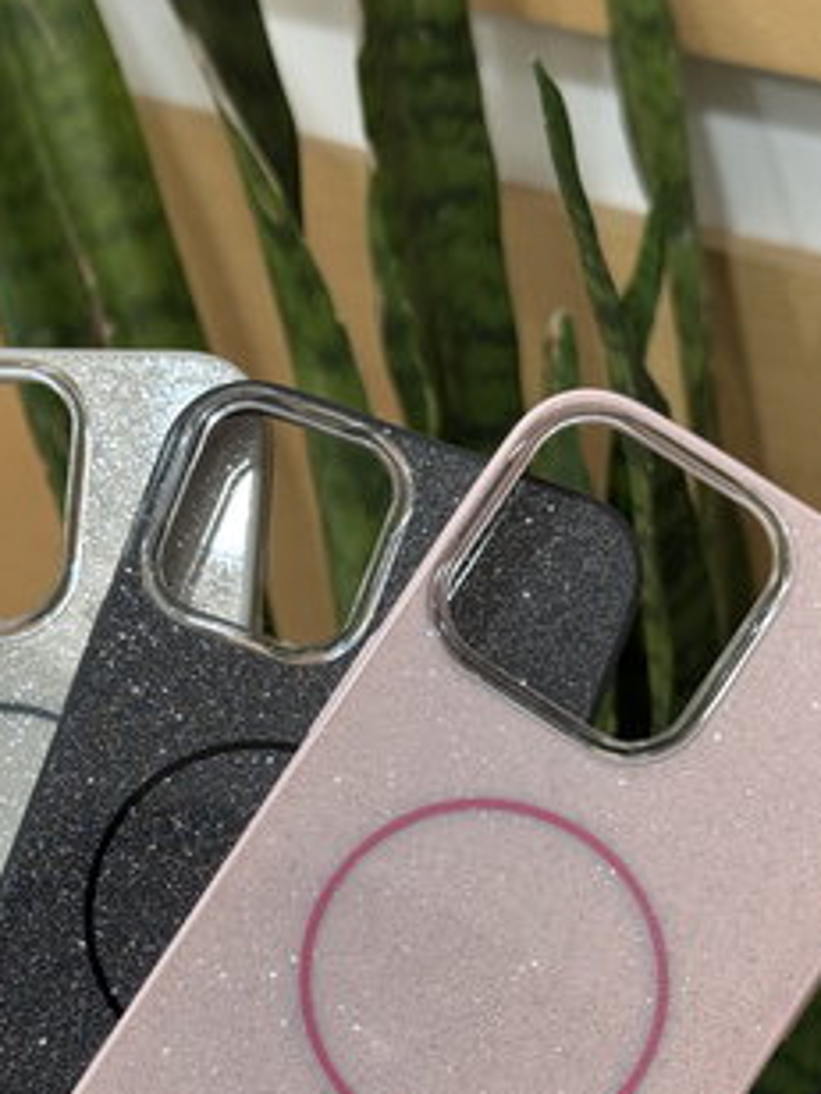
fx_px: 2625
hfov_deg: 17.8
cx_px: 334
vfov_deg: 23.3
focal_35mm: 83
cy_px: 815
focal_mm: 6.76
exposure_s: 1/50
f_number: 1.78
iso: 80
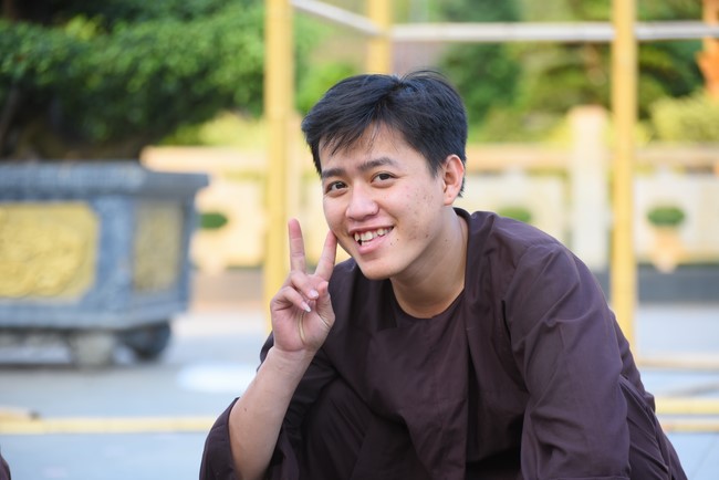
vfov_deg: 10.2
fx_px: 2697
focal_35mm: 135
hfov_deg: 15.2
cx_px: 360
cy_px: 240
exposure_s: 1/200
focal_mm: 135
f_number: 4.8
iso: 400
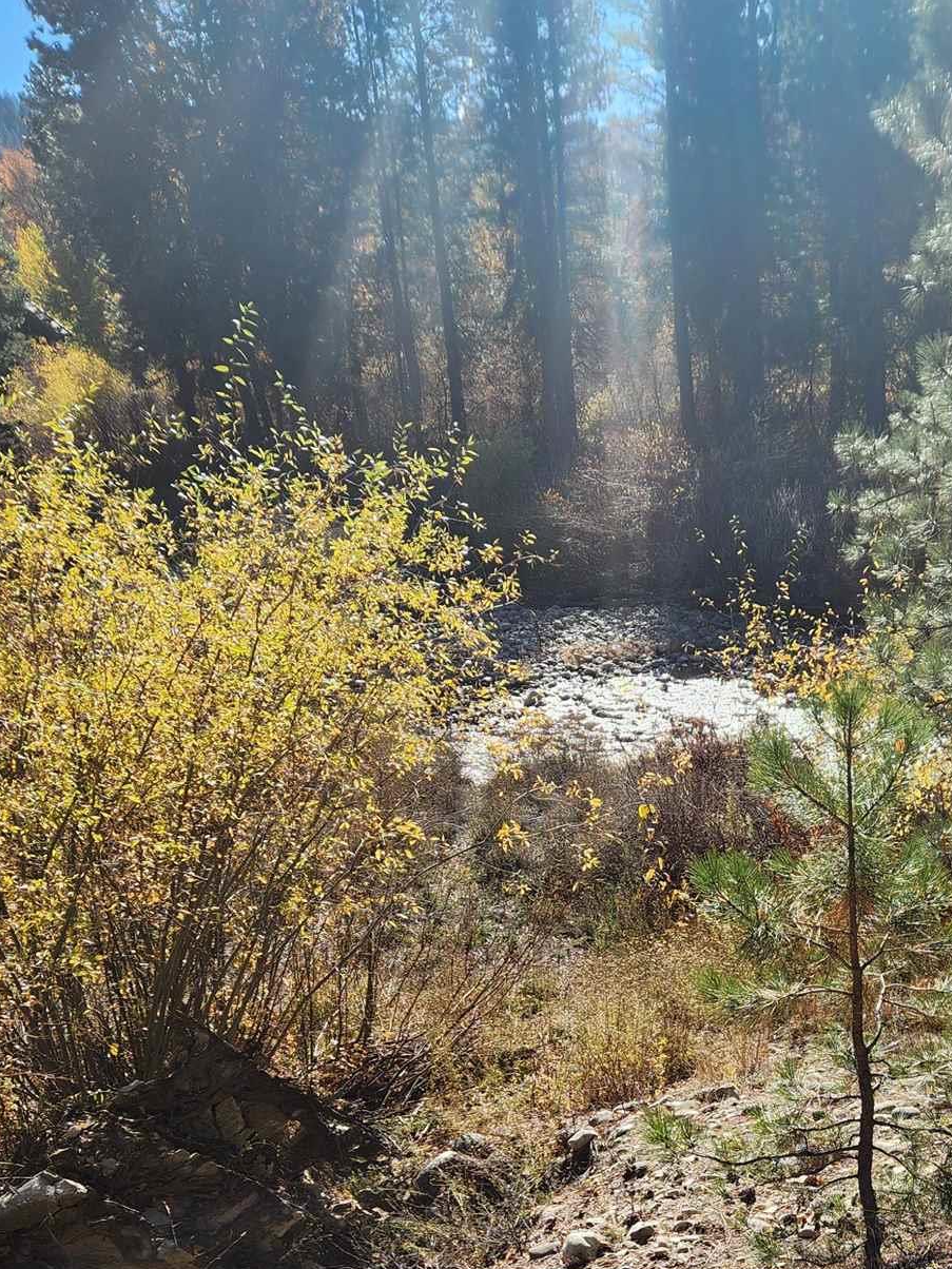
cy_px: 993
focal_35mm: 44
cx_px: 840
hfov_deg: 31.5
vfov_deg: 41.3
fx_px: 1613
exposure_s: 1/1024
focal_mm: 5.4
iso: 20
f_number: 1.8
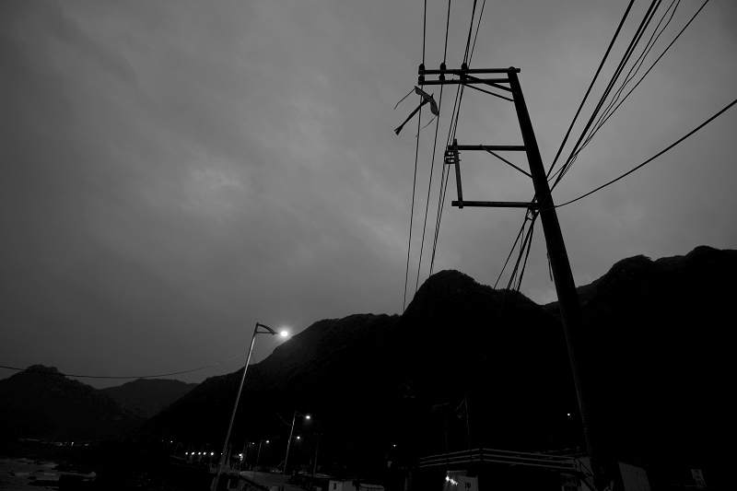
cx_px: 368
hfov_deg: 90.0
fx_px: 368
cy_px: 246
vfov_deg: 67.4
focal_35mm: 18
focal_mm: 18
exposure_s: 1/25
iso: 280
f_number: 4
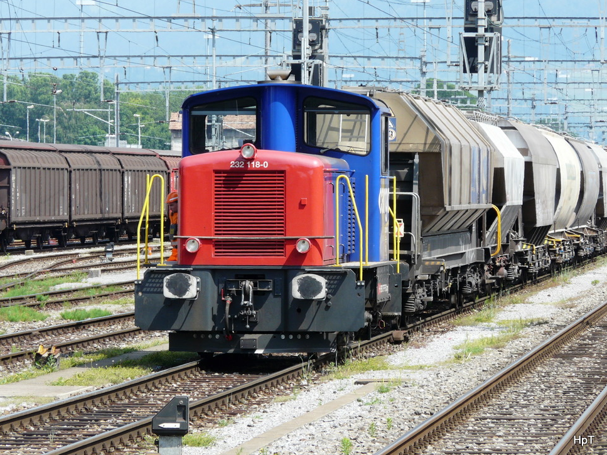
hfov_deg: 7.3
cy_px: 223
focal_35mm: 270
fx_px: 4734
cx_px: 296
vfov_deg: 5.5
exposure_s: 1/250
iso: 100
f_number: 5.6
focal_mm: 42.9
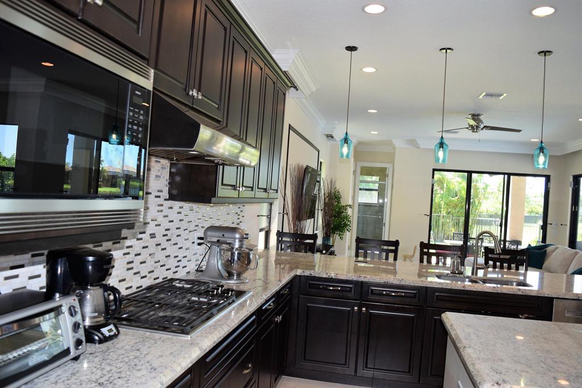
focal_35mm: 27
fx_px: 436
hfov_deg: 67.4
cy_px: 194
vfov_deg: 47.9
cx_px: 291
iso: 720
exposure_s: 1/125
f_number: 5.6
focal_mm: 18
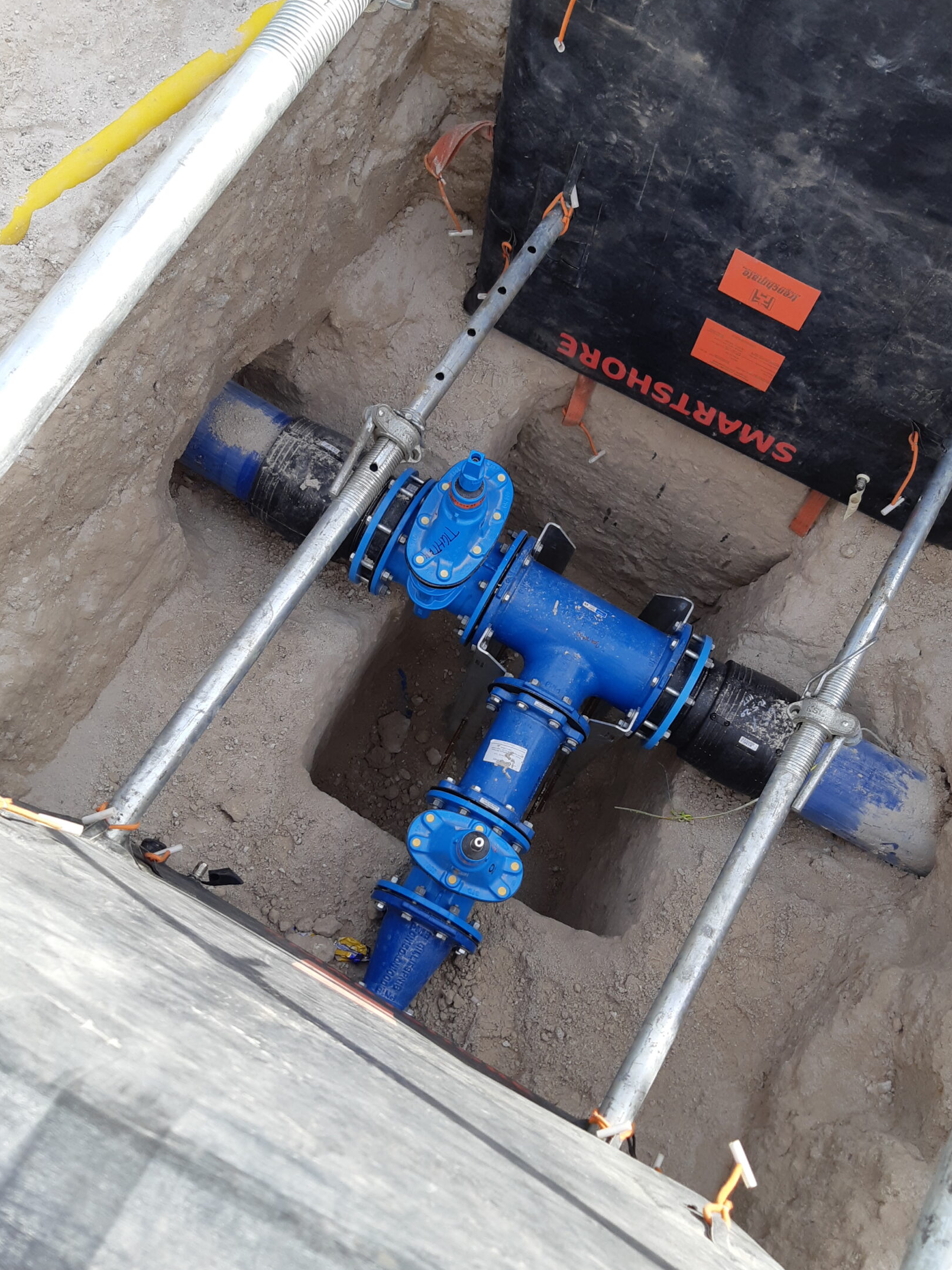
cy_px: 659
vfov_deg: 58.3
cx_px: 500
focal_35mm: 31
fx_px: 1137
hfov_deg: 45.4
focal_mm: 3.93
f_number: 1.7
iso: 40
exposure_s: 1/523
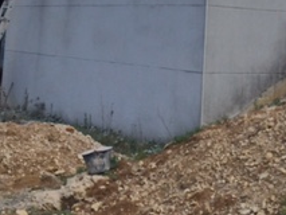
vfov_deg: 15.7
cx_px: 169
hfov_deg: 21.7
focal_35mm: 90
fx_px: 744
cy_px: -58
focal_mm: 4.12
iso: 40
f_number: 2.2
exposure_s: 1/1325
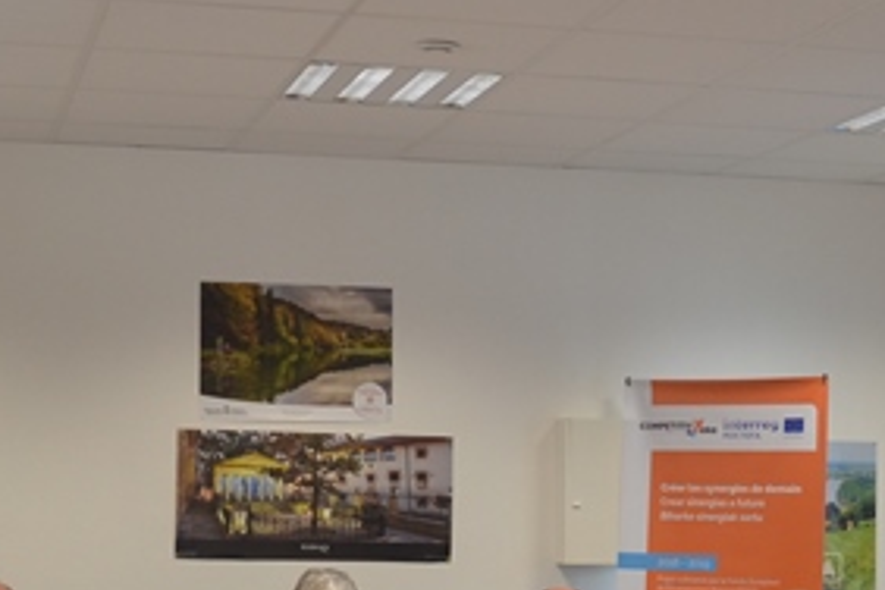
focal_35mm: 85
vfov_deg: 15.9
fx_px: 2089
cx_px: 646
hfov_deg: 23.7
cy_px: 529
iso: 400
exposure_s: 1/60
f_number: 4
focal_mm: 20
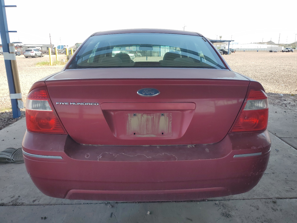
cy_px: 112
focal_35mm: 26
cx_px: 148
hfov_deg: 67.3
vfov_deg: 53.1
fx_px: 223
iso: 50
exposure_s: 1/714
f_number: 1.5
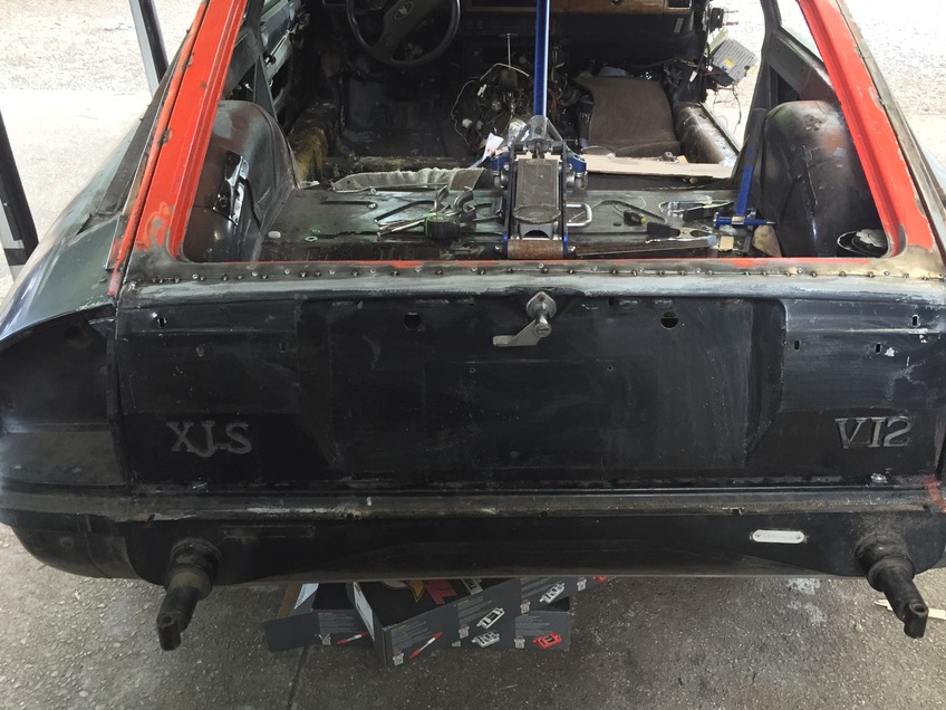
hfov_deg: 52.5
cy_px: 339
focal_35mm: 35
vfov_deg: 40.7
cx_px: 528
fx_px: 956
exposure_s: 1/30
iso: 200
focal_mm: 4.15
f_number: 2.2
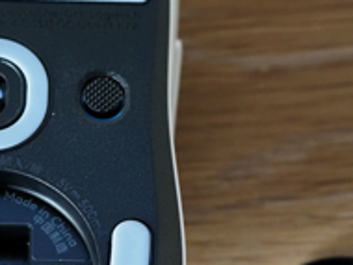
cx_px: 134
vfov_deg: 5.6
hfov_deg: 7.5
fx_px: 2706
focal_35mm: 265
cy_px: 266
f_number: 4.5
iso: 5000
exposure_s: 1/125
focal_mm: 60
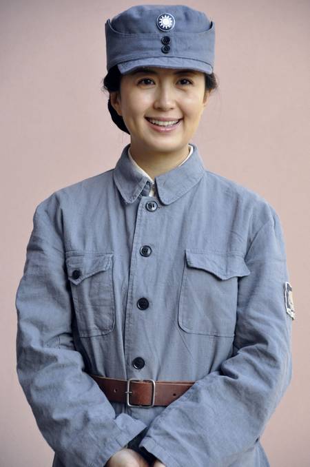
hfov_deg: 8.7
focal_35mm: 158
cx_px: 155
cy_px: 234
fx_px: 2040
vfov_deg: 13.1
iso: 200
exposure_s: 1/100
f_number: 5.3
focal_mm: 105
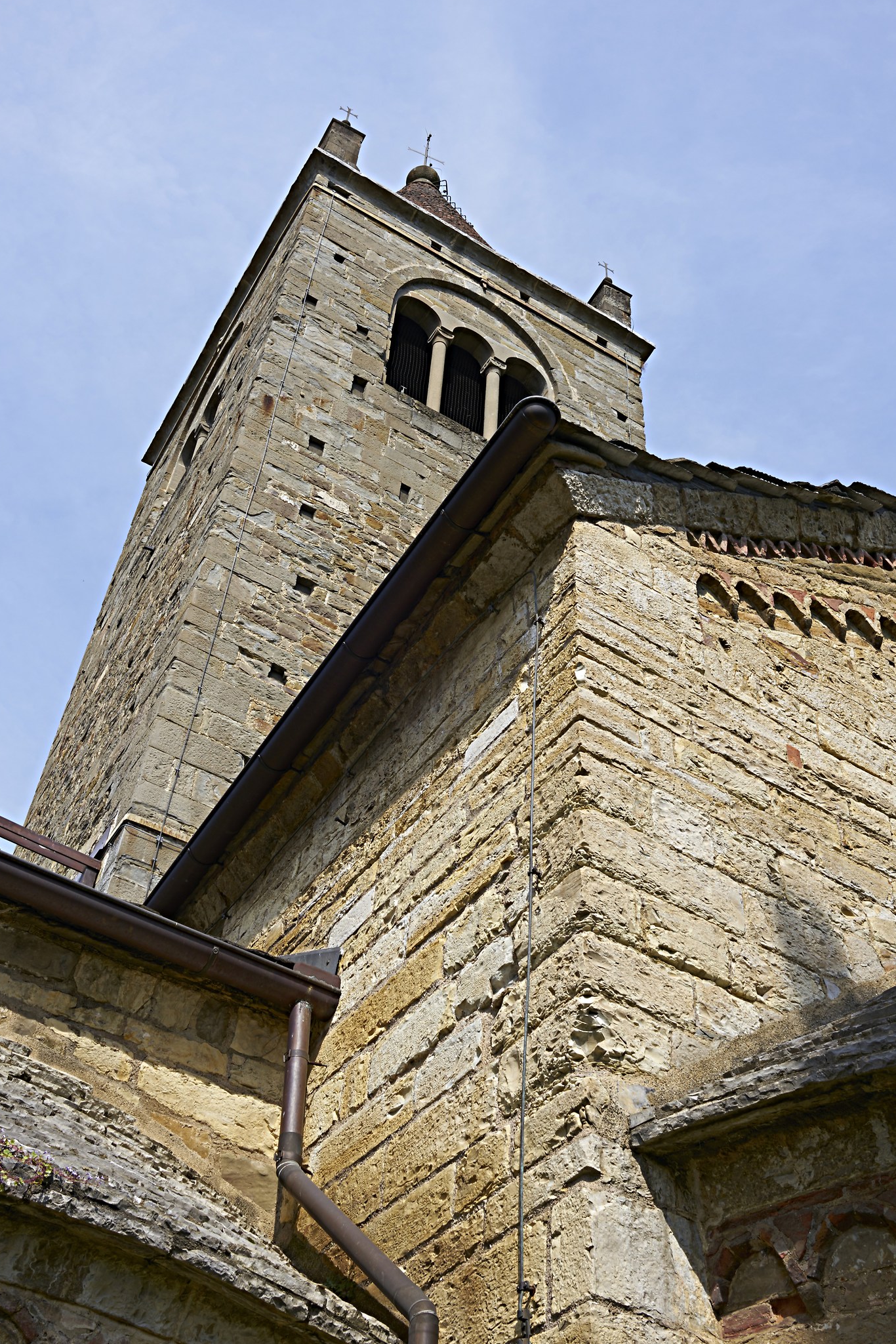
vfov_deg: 47.4
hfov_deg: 32.6
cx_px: 411
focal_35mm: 41
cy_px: 651
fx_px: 1531
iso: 100
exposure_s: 1/30
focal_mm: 35
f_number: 20
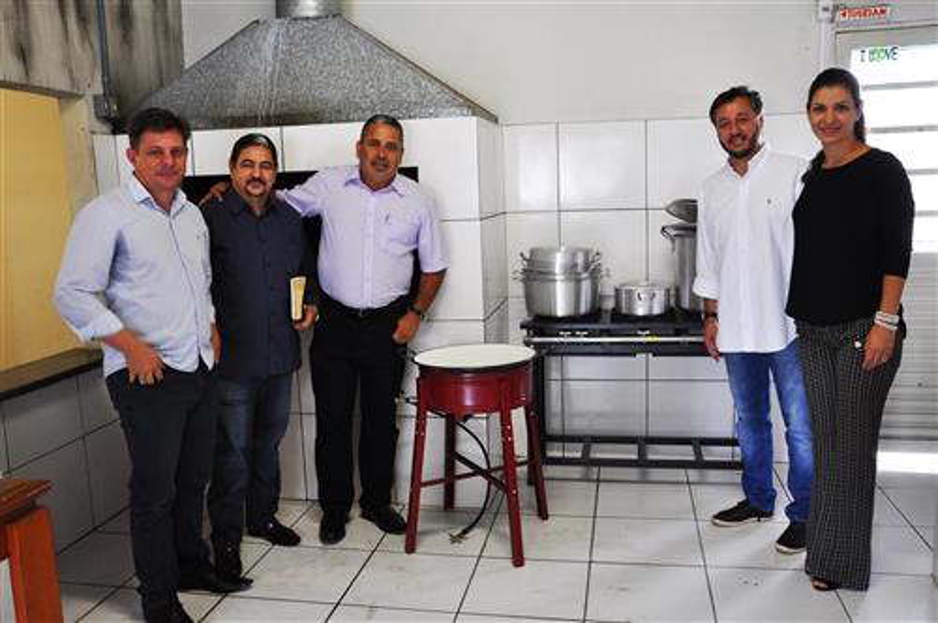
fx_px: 820
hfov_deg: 59.6
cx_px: 469
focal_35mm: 32
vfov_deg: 41.6
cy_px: 312
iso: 400
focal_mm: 21
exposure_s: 1/25
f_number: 5
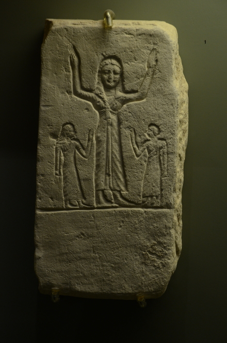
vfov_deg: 21.9
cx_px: 114
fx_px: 883
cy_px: 172
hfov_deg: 14.6
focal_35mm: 93
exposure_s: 1/80
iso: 1000
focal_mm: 62
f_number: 5
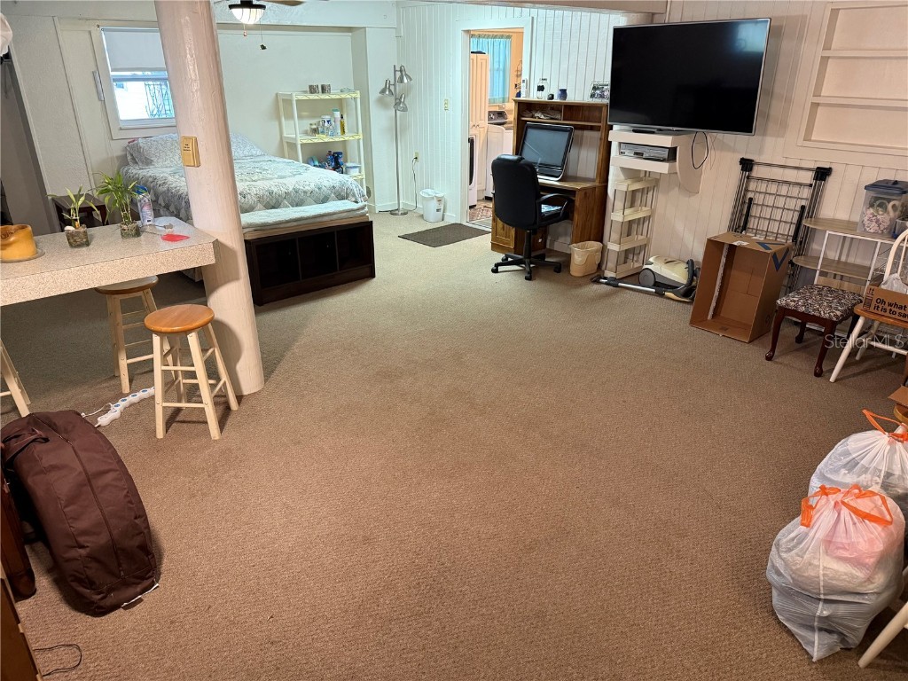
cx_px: 454
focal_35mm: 24
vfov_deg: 56.8
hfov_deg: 71.6
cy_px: 340
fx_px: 630
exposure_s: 1/60
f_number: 1.78
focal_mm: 6.76
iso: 400
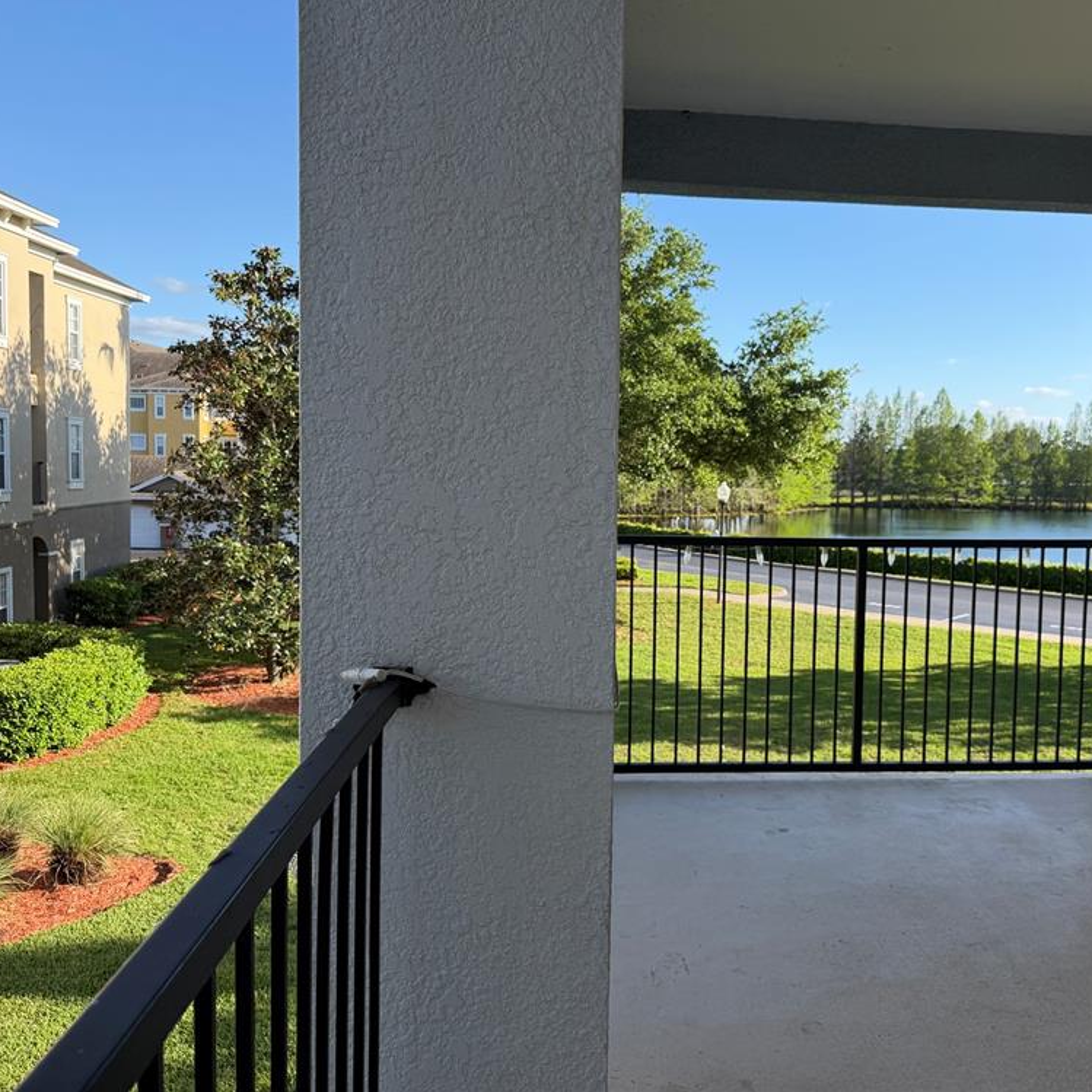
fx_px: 1035
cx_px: 666
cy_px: 534
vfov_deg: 55.6
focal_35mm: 29
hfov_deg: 55.1
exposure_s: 1/1949
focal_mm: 6.76
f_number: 1.78
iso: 100
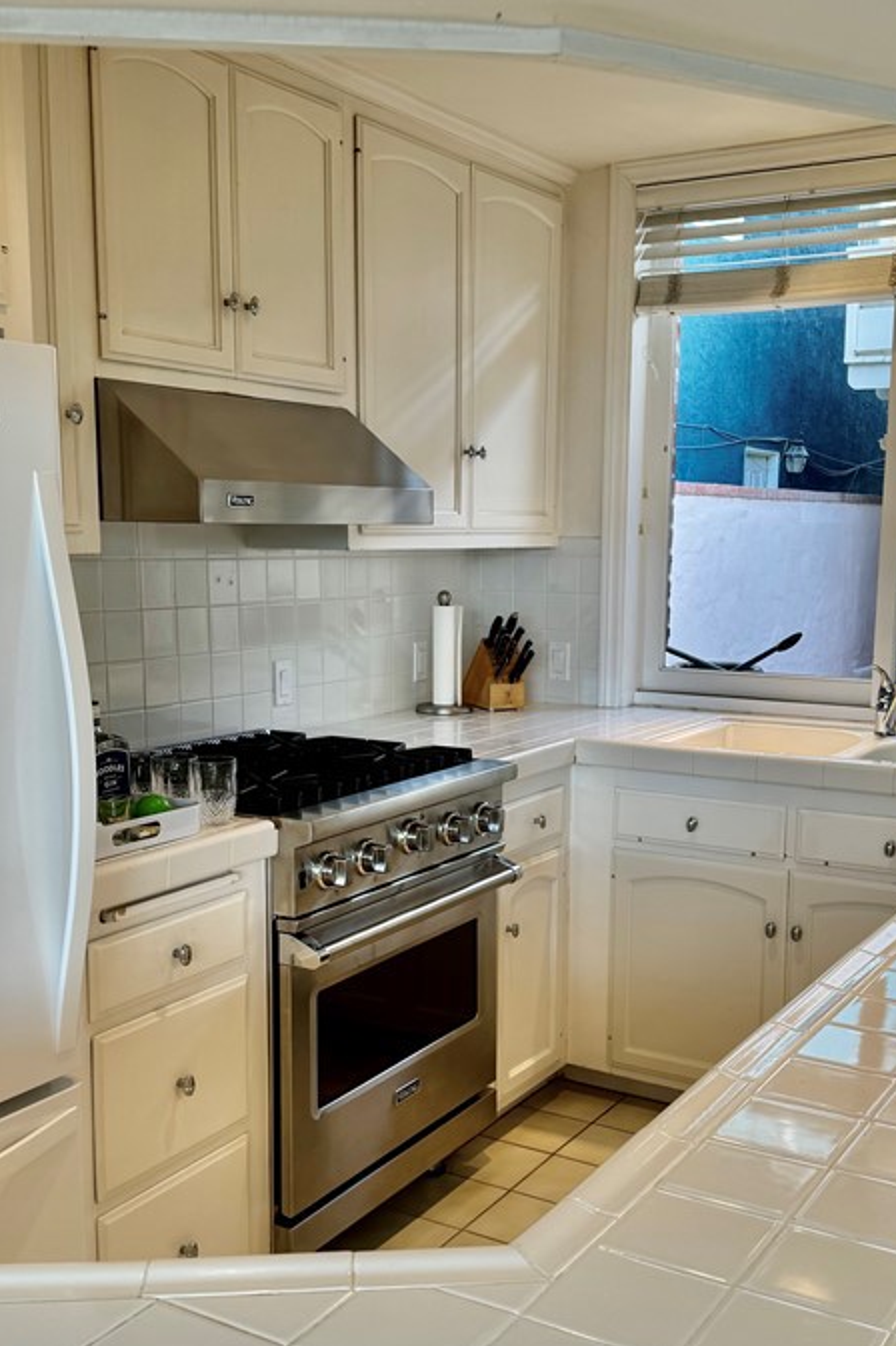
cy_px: 752
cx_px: 476
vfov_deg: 50.6
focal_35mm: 38
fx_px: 1420
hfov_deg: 35.0
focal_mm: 6.76
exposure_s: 1/120
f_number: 1.78
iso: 64
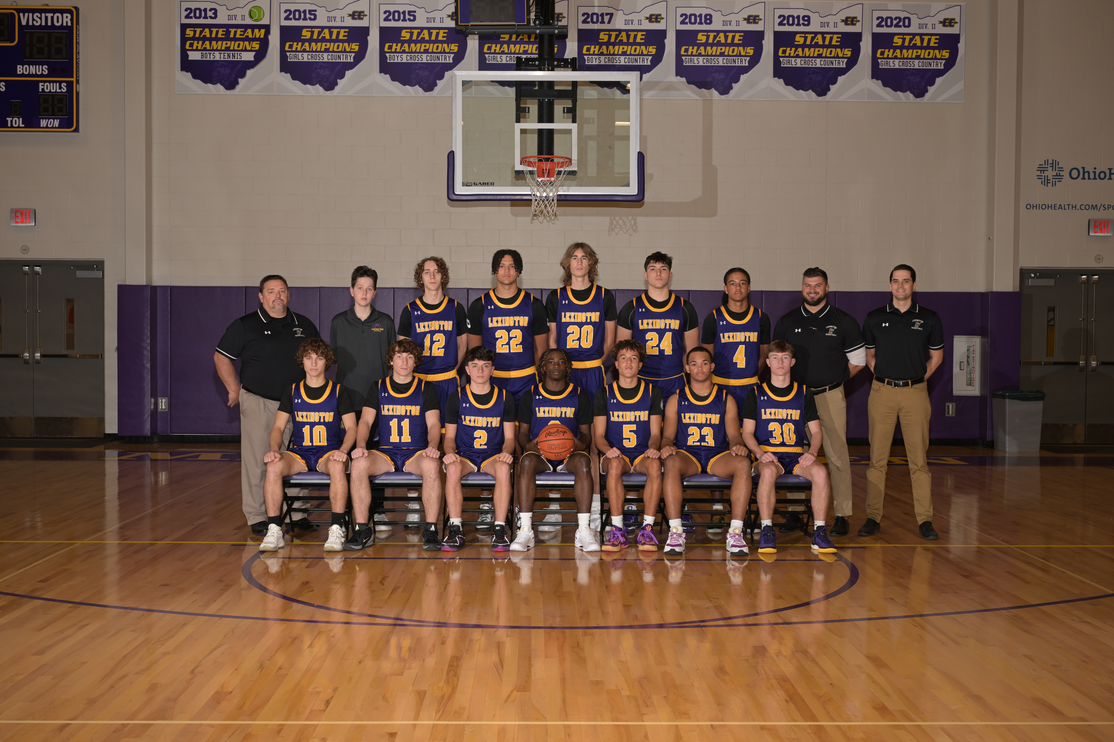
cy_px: 371
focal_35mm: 41
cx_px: 557
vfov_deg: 32.6
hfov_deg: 47.4
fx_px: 1269
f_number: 8
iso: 500
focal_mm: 41
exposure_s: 1/125
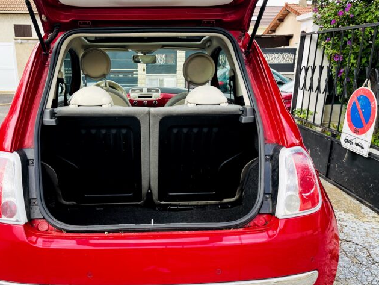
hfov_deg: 54.9
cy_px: 177
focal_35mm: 33
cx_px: 152
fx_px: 361
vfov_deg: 42.7
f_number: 1.6
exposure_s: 1/341
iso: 32
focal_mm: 5.1
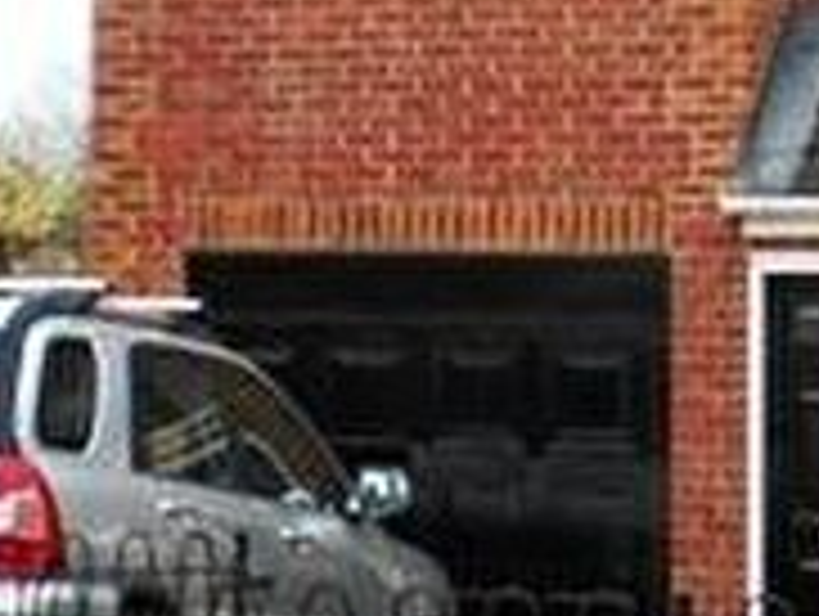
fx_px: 3459
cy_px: 137
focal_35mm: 146
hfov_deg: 13.4
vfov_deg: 10.2
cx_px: 698
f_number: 3.1
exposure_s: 1/160
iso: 50
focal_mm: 6.3
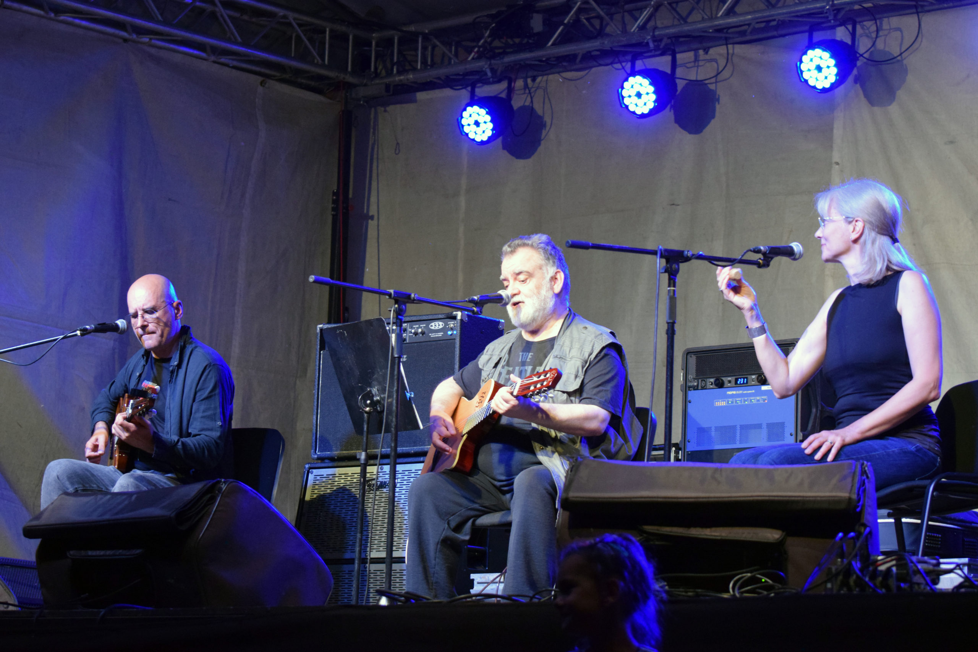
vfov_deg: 13.0
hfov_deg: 19.5
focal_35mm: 105
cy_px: 326
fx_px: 2852
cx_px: 489
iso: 3200
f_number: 4.5
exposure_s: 1/125
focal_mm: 70
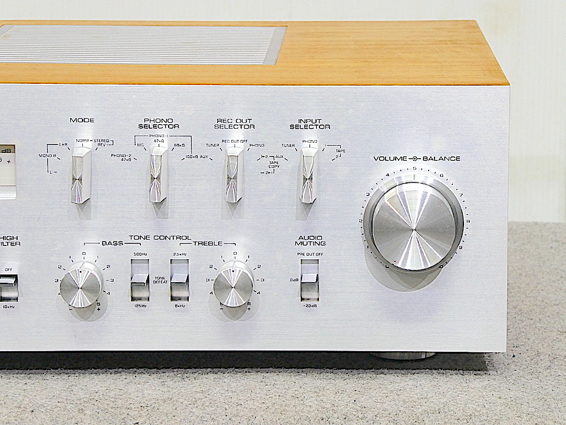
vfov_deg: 11.0
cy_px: 212
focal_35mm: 135
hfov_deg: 14.6
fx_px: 2207
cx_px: 283
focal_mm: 24.2
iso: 200
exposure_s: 1/13
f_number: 5.3
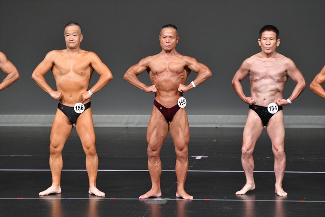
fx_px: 3113
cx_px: 162
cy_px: 108
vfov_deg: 4.0
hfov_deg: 6.0
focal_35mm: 345
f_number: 5.6
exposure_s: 1/400
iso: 4000
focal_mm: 230
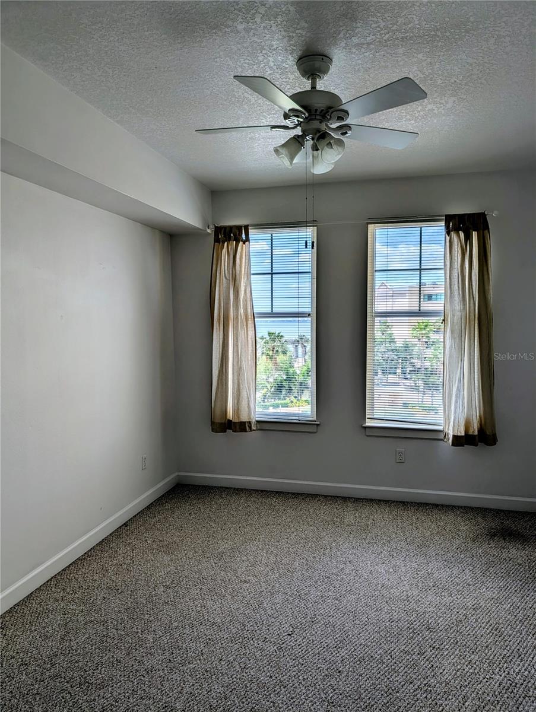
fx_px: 494
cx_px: 268
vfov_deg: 71.5
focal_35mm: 24
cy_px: 356
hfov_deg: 56.9
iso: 20
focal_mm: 6.9
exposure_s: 1/3289
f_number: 1.68
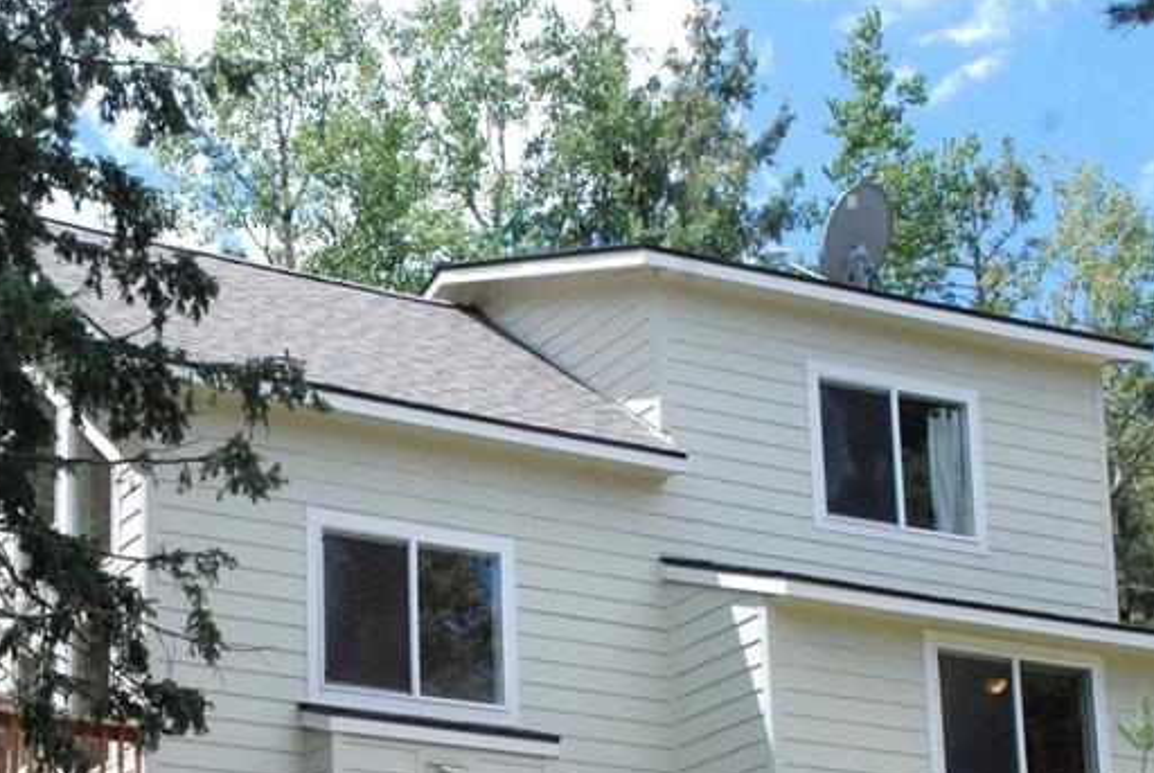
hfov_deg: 21.8
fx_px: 2985
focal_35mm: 93
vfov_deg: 14.5
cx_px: 361
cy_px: 765
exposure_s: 1/500
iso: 1600
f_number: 11
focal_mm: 31
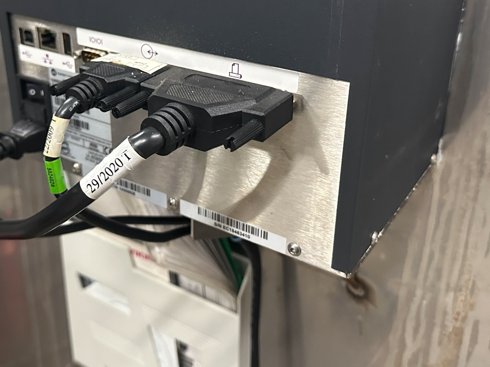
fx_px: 580
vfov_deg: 34.7
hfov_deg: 45.6
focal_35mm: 41
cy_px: 117
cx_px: 199
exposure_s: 1/50
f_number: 1.8
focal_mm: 6.86
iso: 640
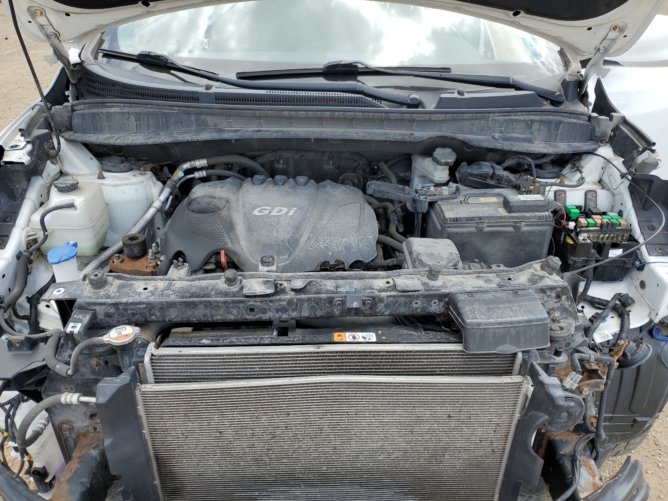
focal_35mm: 26
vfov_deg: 53.1
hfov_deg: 67.3
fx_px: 502
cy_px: 250
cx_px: 334
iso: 50
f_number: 1.5
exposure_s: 1/769
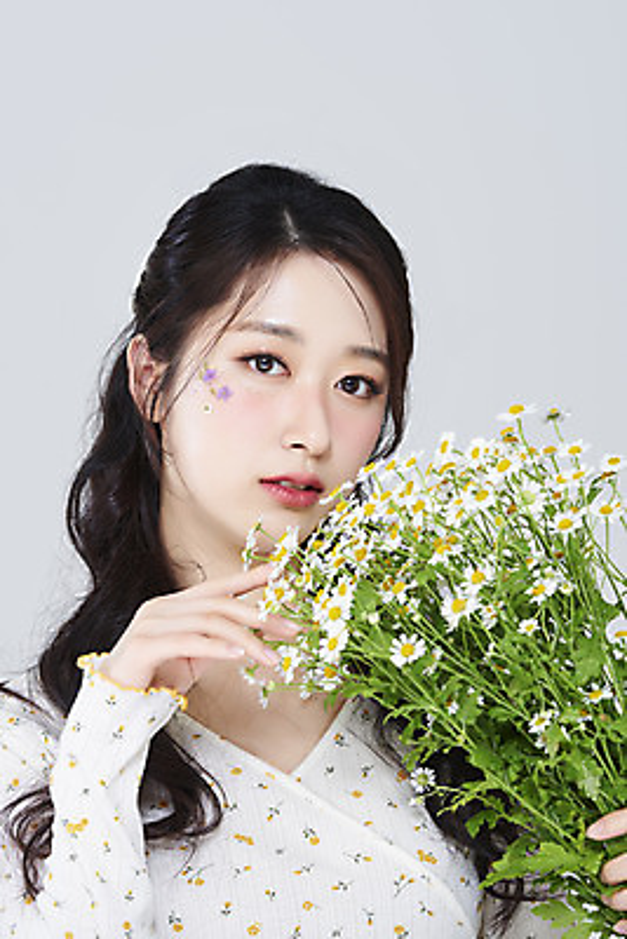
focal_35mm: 105
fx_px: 2741
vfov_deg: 19.4
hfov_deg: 13.1
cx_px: 314
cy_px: 470
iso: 64
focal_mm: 105
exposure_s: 1/125
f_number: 11
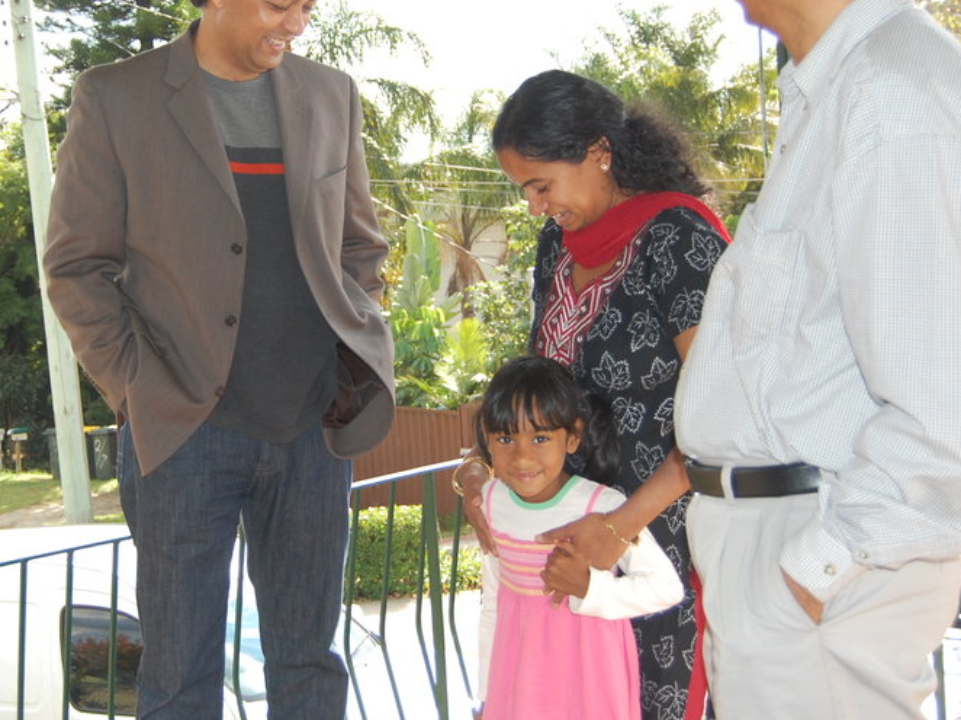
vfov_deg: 25.2
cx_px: 273
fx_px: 1610
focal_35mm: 58
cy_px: 287
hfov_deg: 32.8
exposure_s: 1/500
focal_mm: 26
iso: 400
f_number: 4.2
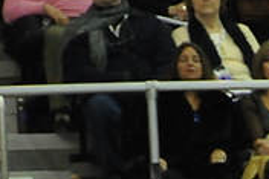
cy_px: 400
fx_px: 6885
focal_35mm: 922
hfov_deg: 2.2
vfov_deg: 1.5
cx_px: 475
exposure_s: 1/640
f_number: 5.6
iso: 3200
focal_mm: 135
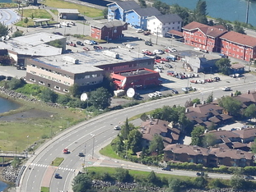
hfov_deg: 3.6
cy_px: 66
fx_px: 4109
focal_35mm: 555
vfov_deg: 2.7
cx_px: -45
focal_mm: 24.1
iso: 100
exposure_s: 1/500
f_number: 4
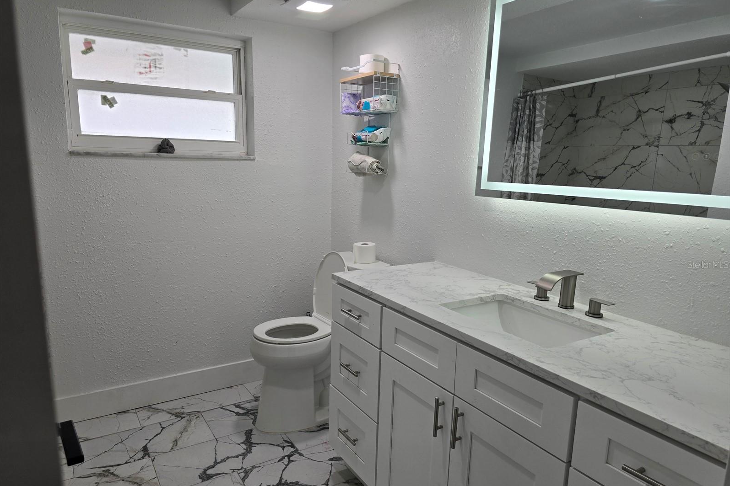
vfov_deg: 53.1
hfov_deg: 73.7
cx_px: 364
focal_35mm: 24
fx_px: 487
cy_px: 264
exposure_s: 1/120
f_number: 1.7
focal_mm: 6.3
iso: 40
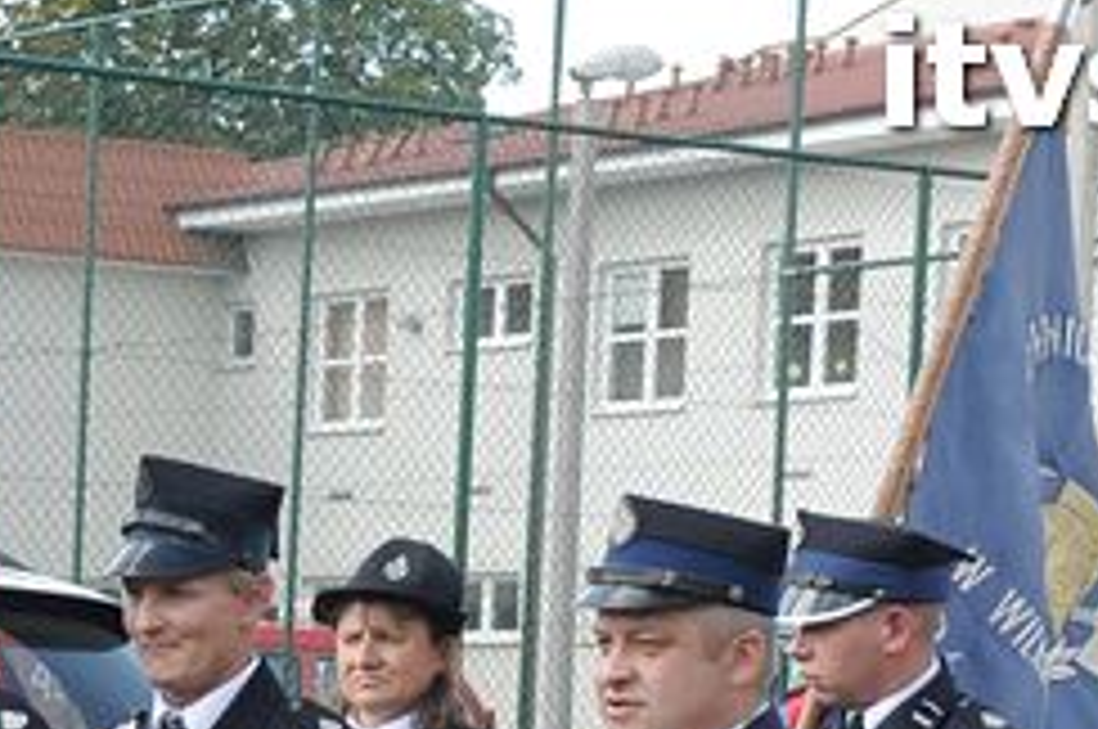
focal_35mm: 157
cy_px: 1208
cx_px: -18
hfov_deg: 12.9
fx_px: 4782
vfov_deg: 8.5
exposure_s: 1/320
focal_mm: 30
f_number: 9
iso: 800
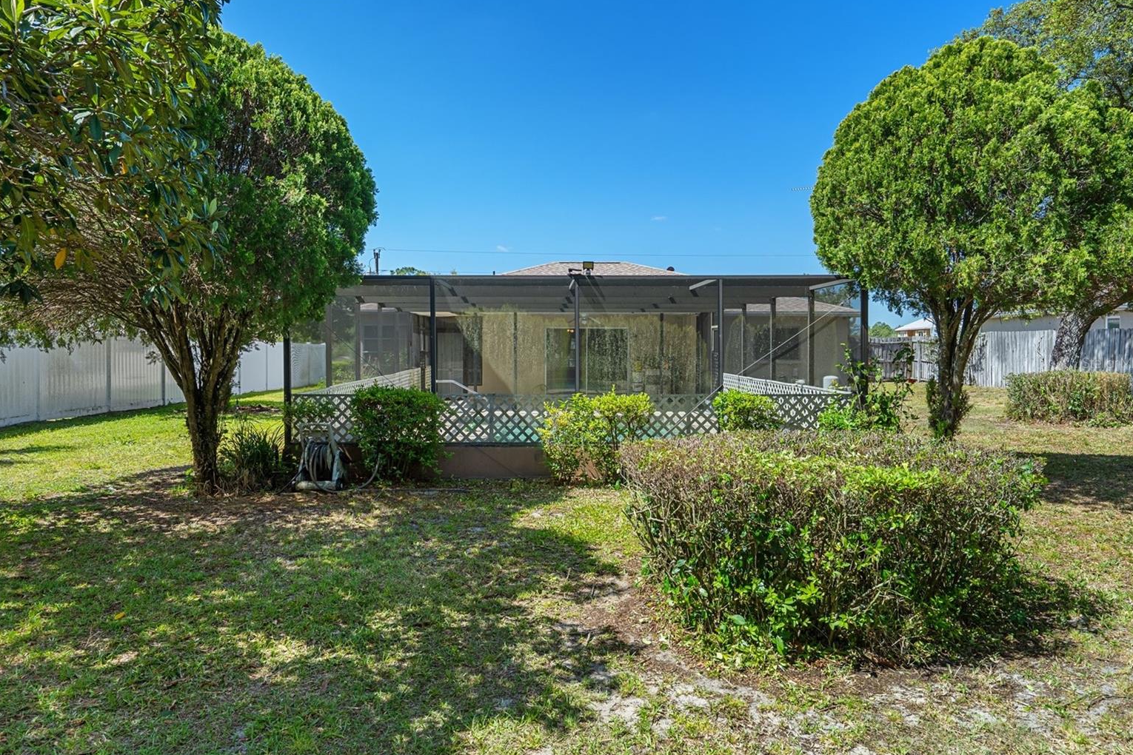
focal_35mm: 23
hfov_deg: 76.1
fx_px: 724
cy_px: 363
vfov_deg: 55.1
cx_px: 555
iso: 320
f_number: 9
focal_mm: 22
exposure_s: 1/50
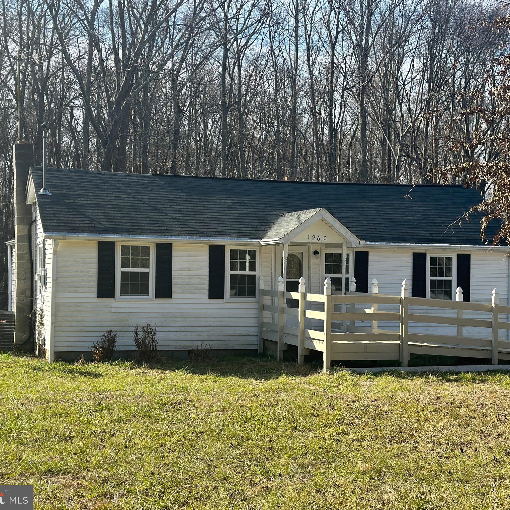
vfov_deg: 30.0
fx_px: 950
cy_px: 256
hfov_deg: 30.0
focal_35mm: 57
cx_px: 292
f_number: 1.78
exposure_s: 1/2469
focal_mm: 6.86
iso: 80
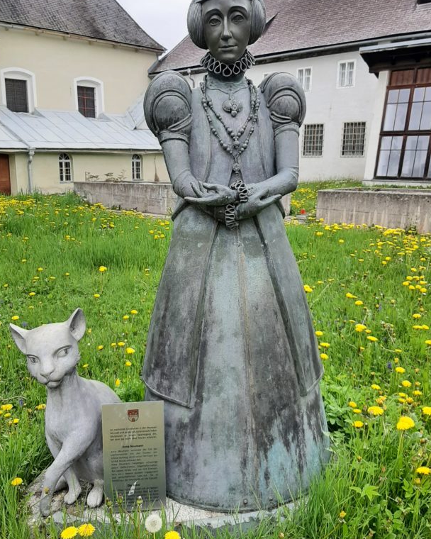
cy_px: 287
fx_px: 494
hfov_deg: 47.1
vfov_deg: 57.1
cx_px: 213
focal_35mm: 31
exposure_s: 1/192
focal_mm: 3.93
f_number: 1.7
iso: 40
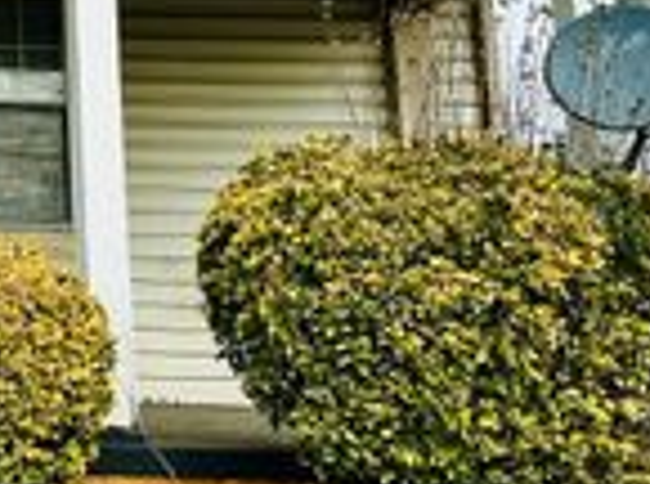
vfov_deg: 17.0
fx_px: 1555
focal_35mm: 83
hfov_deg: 20.6
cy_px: -74
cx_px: -291
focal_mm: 6.86
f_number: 1.78
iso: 80
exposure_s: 1/4348
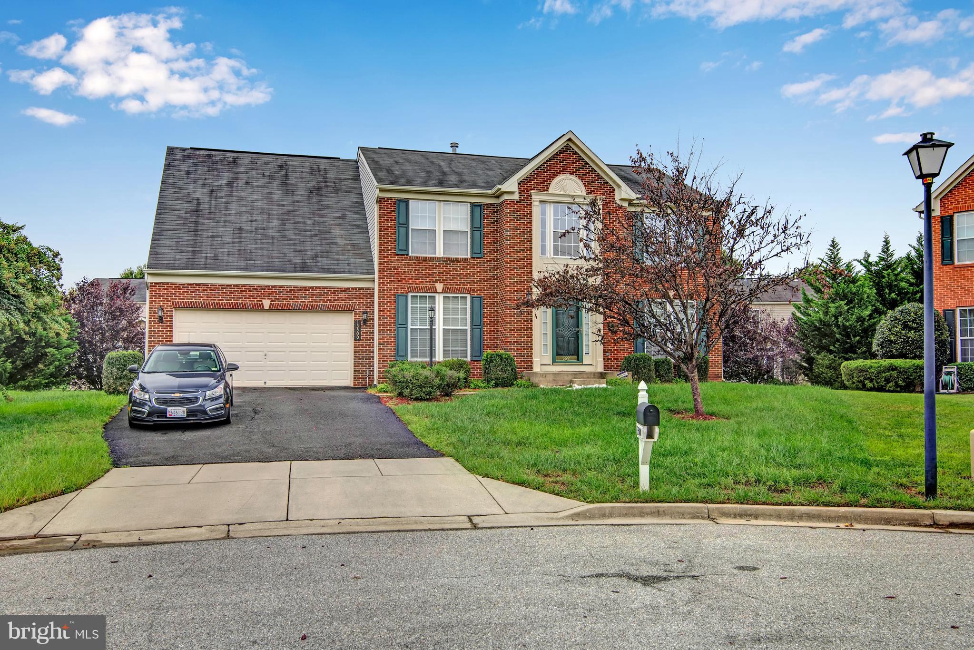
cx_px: 487
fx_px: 812
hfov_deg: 61.9
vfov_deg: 43.6
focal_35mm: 30
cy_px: 325
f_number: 7.1
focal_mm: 30
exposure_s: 1/400
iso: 320
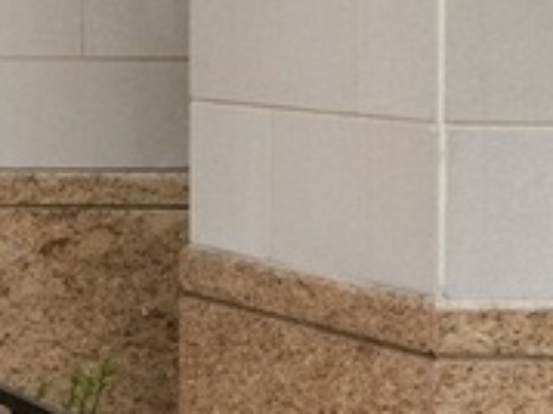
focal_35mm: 139
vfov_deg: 10.3
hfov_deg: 10.3
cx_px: -1095
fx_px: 2219
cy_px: -185
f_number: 8
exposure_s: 1/125
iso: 400
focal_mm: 16
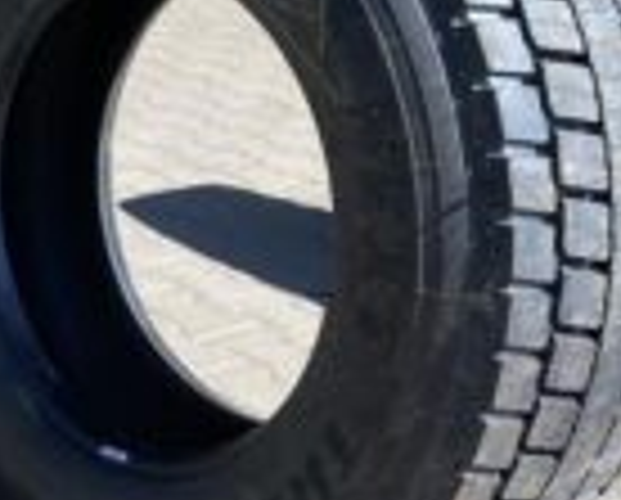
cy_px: 363
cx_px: -310
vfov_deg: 19.4
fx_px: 1455
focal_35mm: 79
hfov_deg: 20.6
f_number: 1.8
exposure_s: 1/1082
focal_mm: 4.25
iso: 32
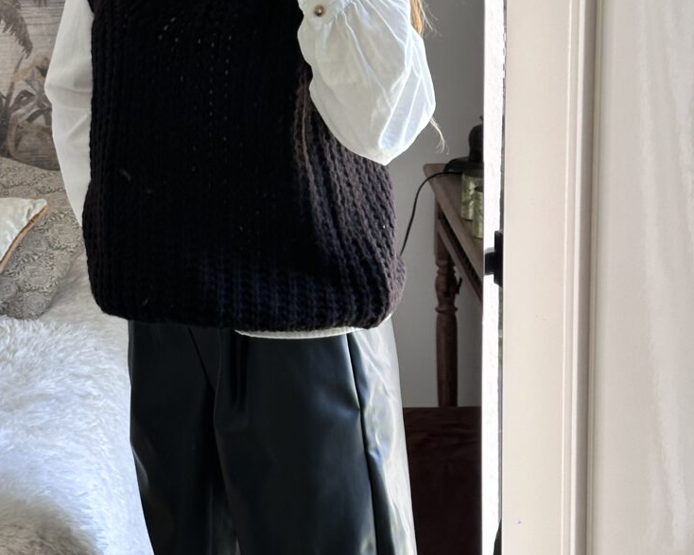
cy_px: 268
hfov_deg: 19.4
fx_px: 2013
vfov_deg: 15.7
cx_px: 186
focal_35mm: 98
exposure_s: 1/79
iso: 80
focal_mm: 6.86
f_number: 1.78
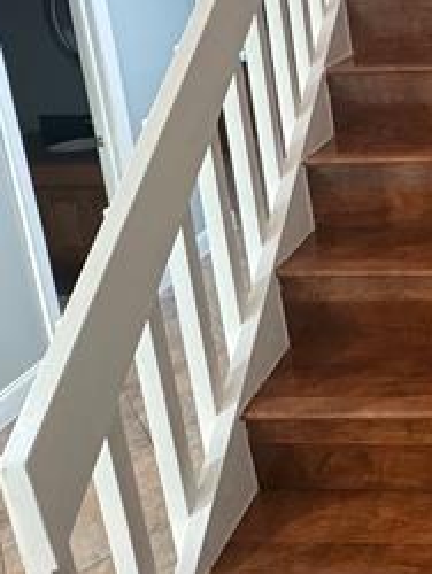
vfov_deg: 41.6
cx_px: 551
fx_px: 714
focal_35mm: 43
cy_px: 103
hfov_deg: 28.2
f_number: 2.2
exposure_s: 1/40
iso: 1000
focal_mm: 2.22
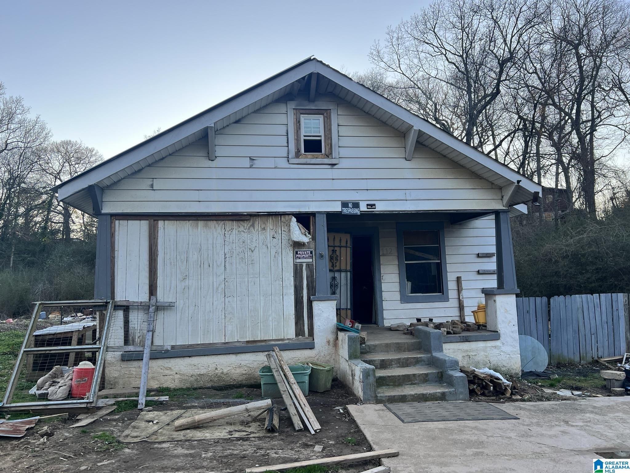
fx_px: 473
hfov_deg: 67.3
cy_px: 236
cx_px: 315
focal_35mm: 26
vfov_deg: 53.1
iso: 50
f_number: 1.5
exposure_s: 1/404
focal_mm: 5.7
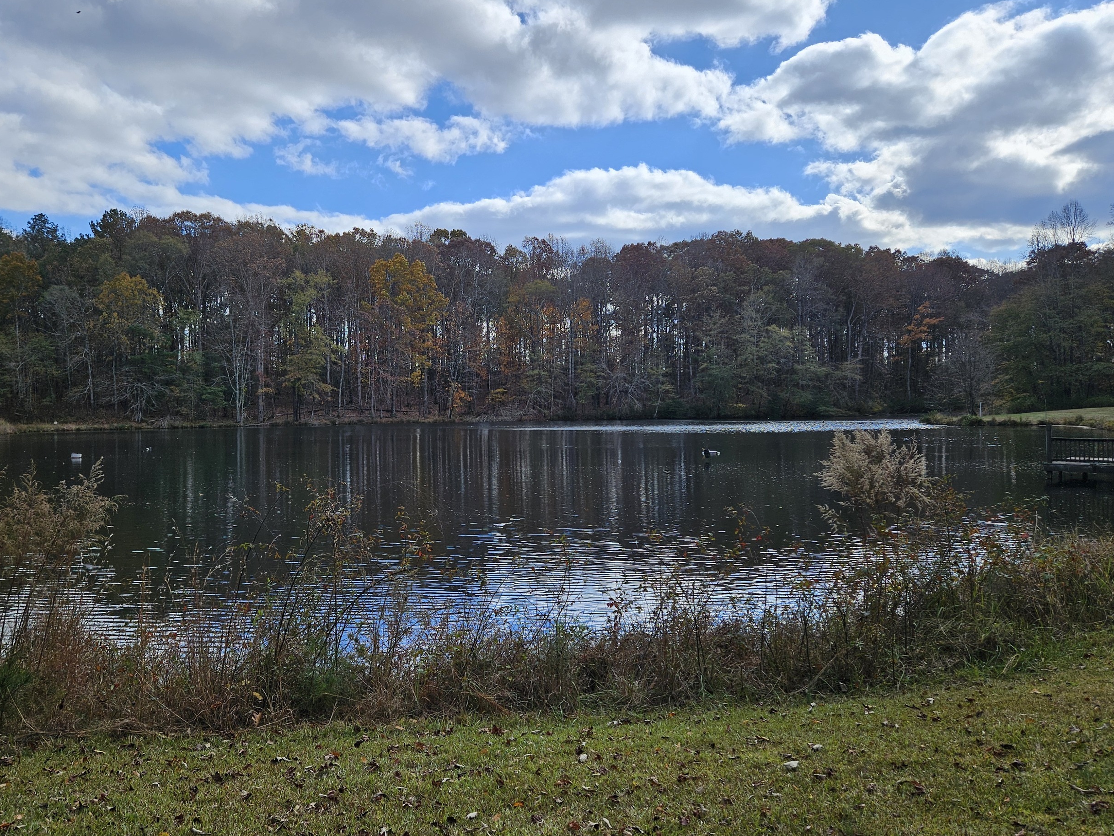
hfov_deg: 61.2
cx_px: 455
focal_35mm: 29
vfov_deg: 48.2
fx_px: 933
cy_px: 402
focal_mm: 5.4
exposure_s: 1/1681
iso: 25
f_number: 1.8
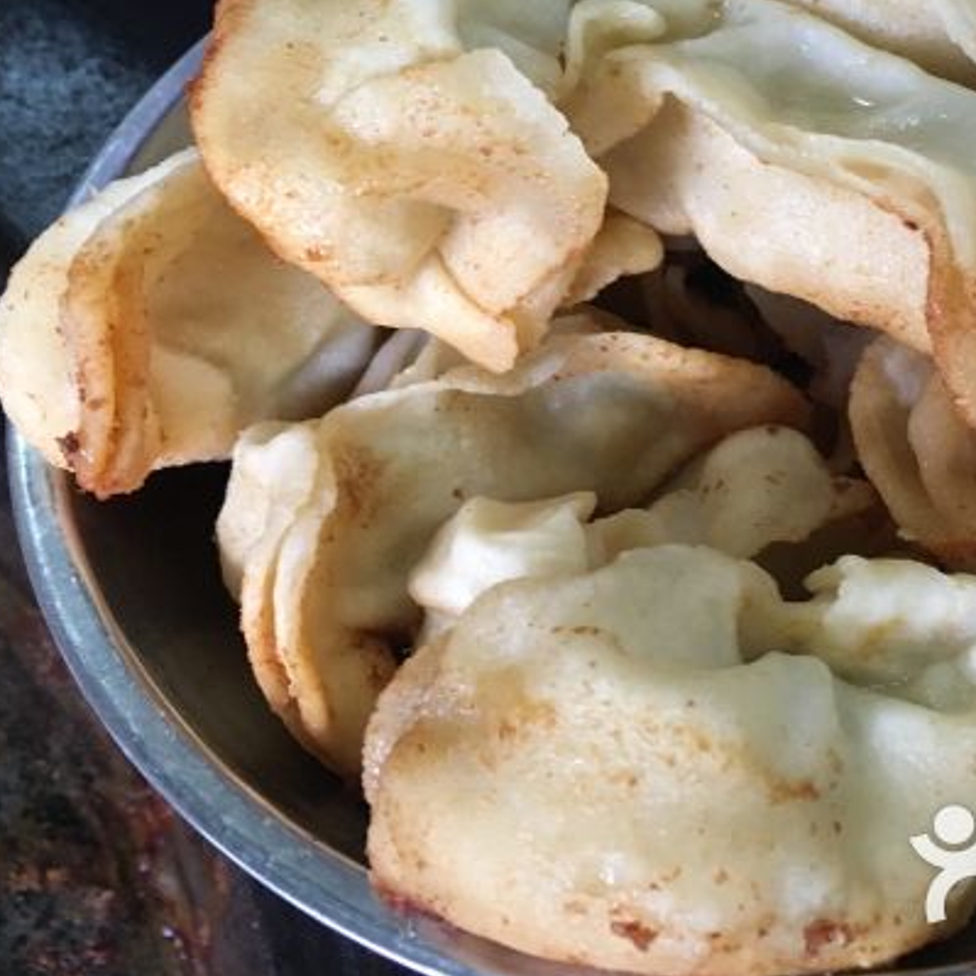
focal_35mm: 45
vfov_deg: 37.3
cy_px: 349
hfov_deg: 37.1
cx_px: 668
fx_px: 1435
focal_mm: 4.15
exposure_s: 1/33
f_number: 2.2
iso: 250
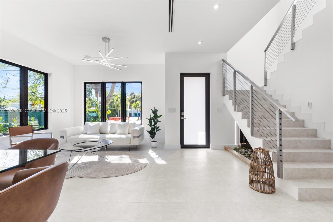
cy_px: 111
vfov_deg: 73.7
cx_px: 166
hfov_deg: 96.7
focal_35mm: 16
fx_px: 148
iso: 250
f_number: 14
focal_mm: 16
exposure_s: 1/3
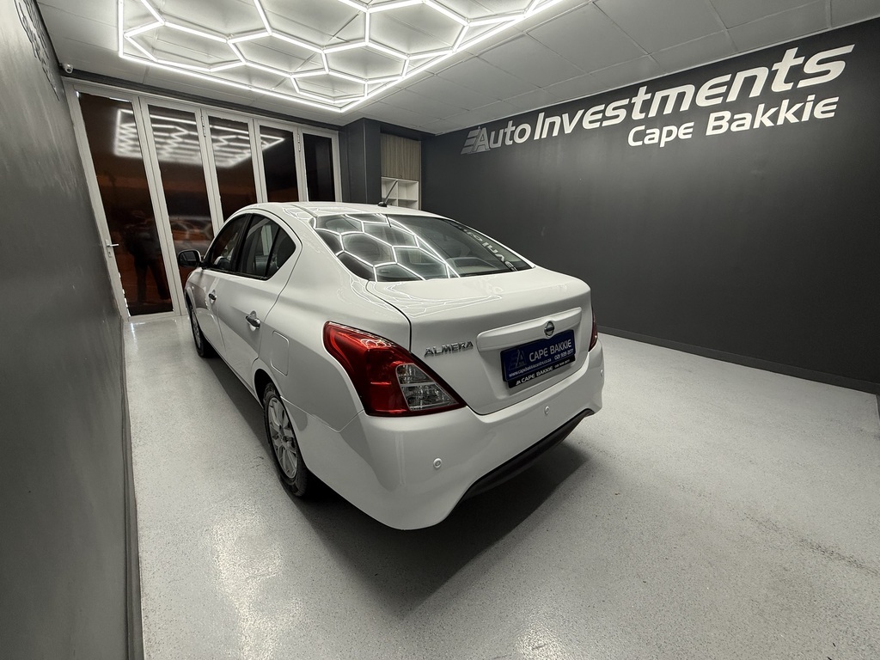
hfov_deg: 102.1
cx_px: 440
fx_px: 356
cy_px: 330
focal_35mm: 14
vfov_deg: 85.7
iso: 125
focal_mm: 2.22
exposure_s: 1/100
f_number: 2.2
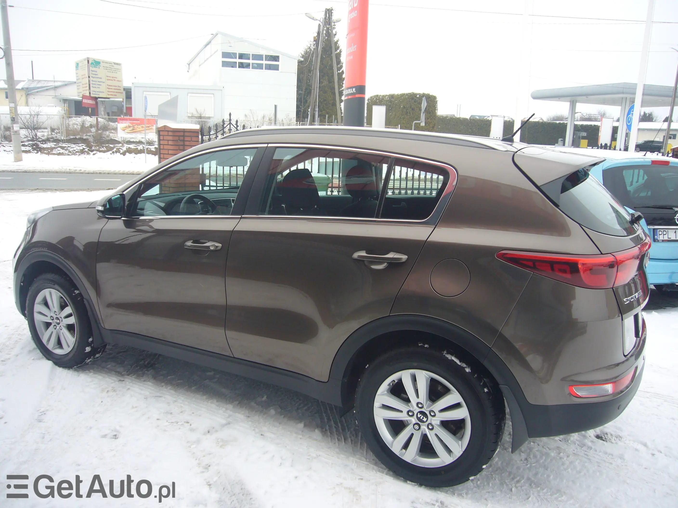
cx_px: 339
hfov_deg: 63.4
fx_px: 548
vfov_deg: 49.7
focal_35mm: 28
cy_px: 254
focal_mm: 4.6
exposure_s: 1/125
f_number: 2.8
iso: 80
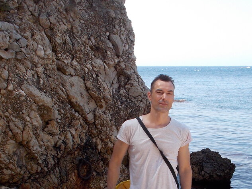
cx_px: 150
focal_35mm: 55
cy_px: 170
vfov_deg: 25.7
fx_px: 400
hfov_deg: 34.8
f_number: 3.3
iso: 80
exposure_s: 1/320
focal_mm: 4.1
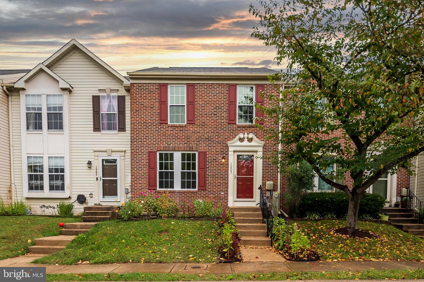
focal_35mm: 19
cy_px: 141
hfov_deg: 86.9
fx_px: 224
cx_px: 212
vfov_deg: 64.5
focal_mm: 19
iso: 320
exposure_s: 1/125
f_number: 9
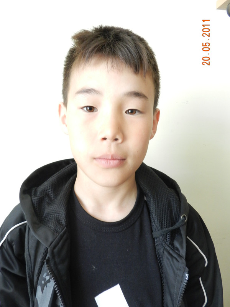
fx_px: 204
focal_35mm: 23
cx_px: 115
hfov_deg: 58.9
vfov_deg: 73.9
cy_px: 154
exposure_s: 1/20
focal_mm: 4
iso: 400
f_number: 3.4
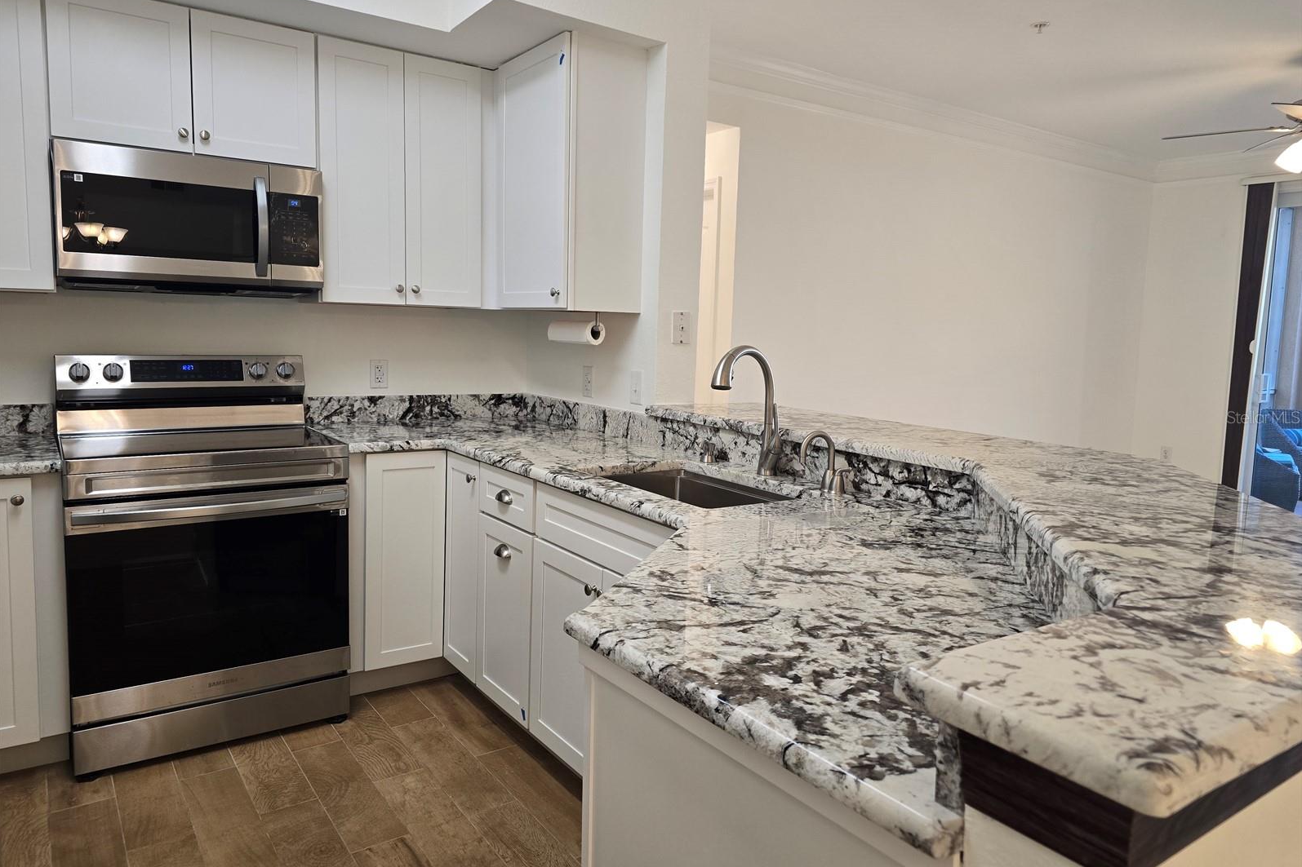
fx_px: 868
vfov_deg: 53.1
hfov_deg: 73.7
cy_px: 417
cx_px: 651
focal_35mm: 24
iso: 125
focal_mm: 6.3
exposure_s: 1/120
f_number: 1.7
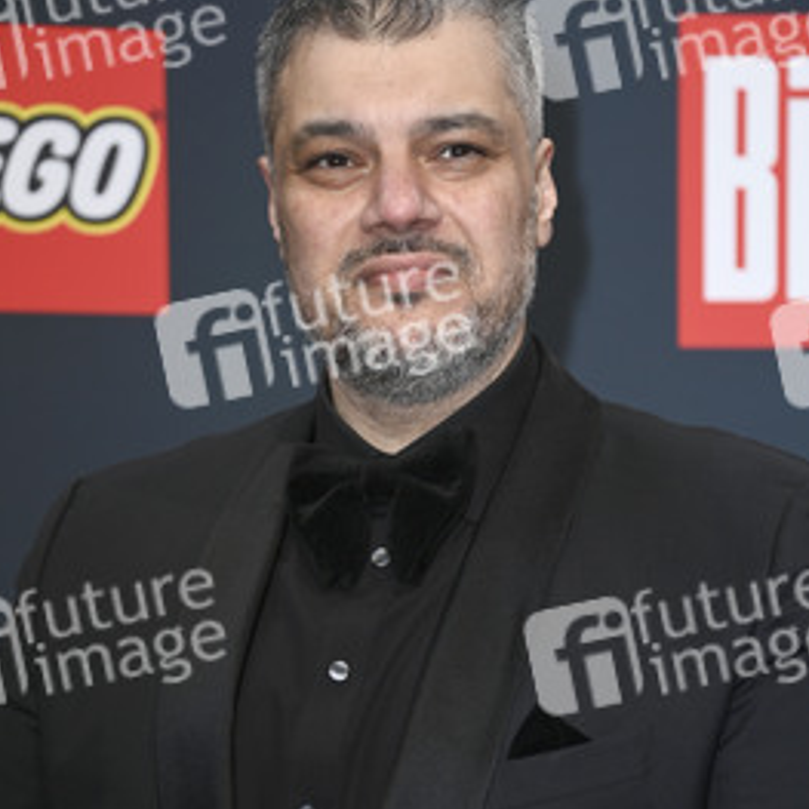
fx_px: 3966
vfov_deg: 11.6
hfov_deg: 11.6
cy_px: 489
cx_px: 403
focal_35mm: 150
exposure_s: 1/250
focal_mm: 116
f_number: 5.6
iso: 320
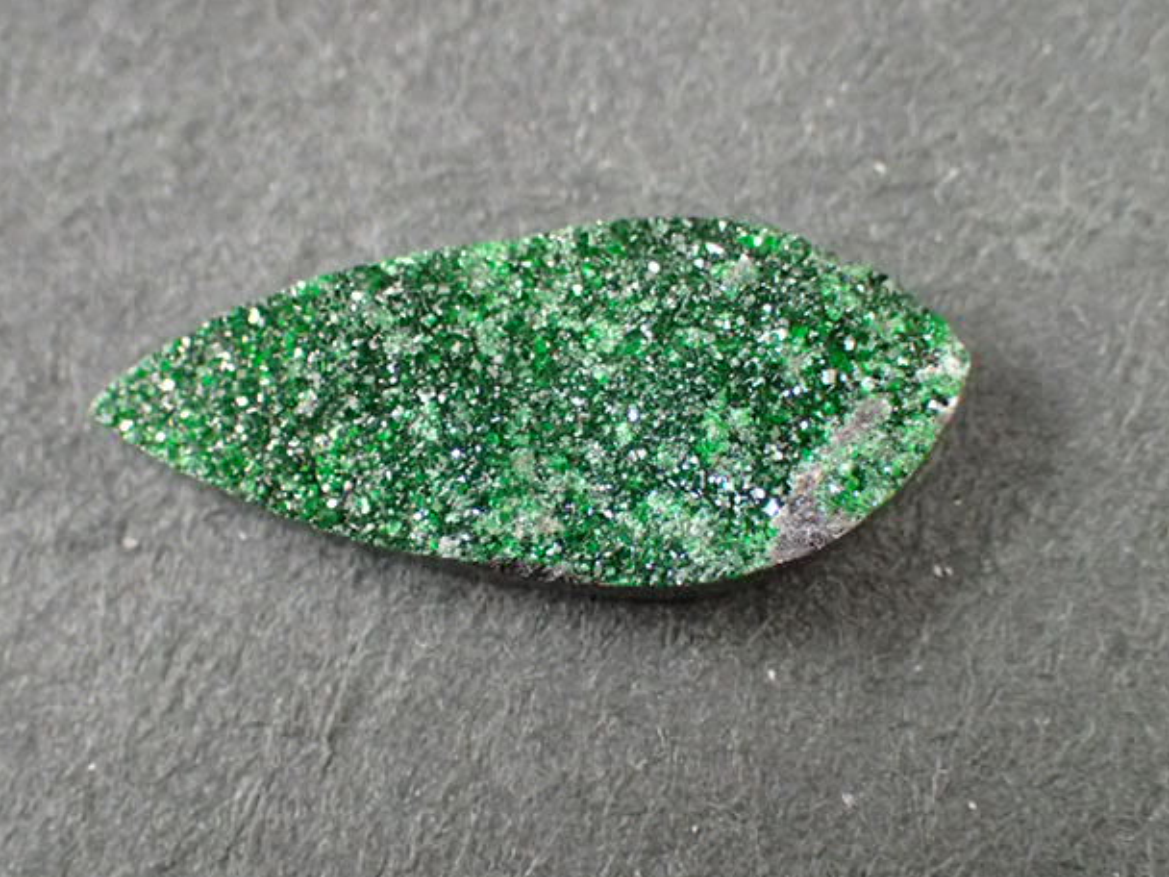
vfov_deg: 24.4
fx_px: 2026
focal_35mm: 60
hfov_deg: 32.2
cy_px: 429
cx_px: 565
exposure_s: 1/160
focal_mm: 10.29
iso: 800
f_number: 3.5
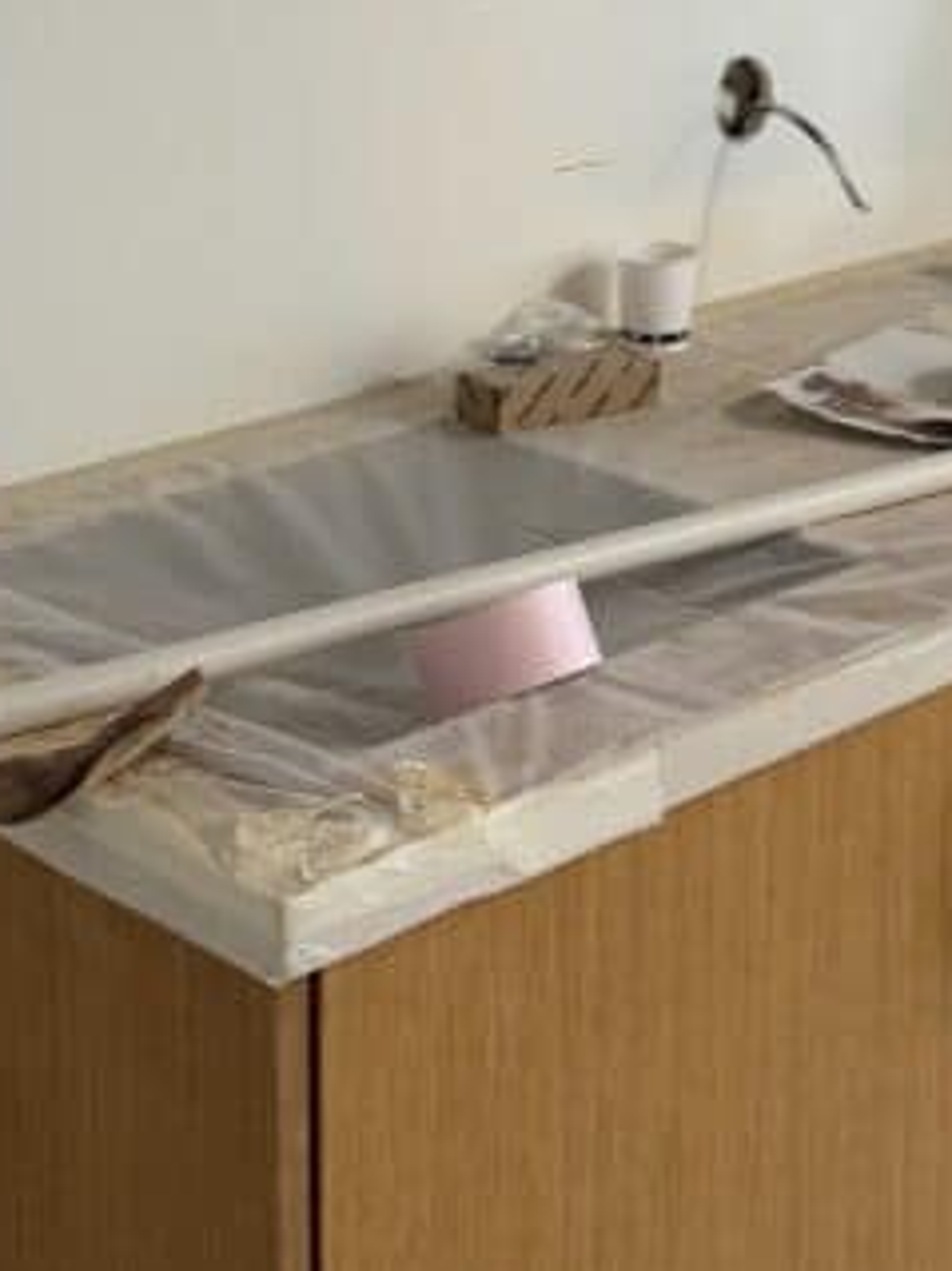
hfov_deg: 19.0
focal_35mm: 77
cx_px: 713
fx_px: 2825
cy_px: 48
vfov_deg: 24.4
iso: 320
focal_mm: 6.76
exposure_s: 1/50
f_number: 1.78
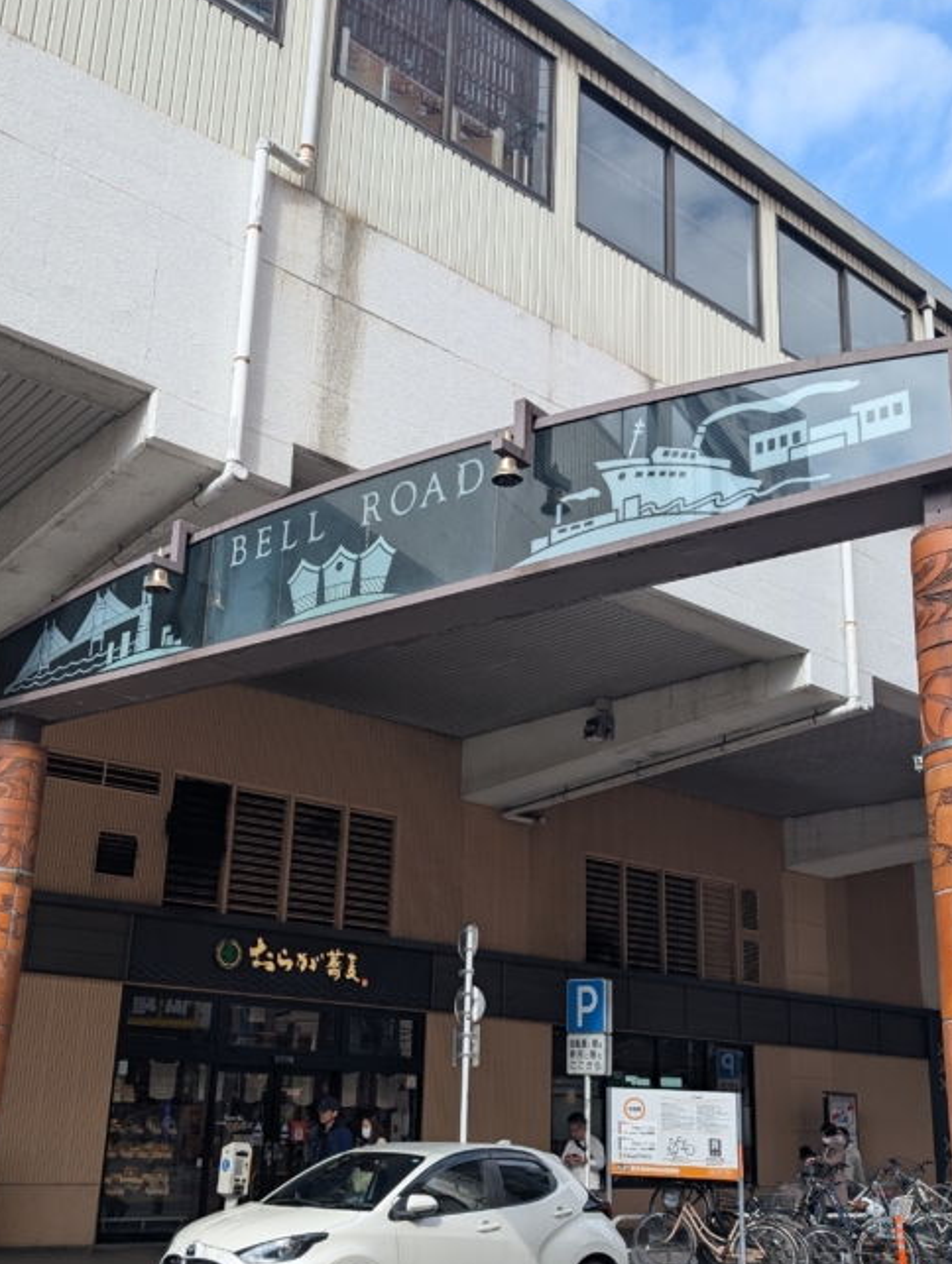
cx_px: 419
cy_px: 666
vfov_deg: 51.3
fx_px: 1317
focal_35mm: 36
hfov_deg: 39.7
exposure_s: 1/492
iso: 21
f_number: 1.68
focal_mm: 6.9
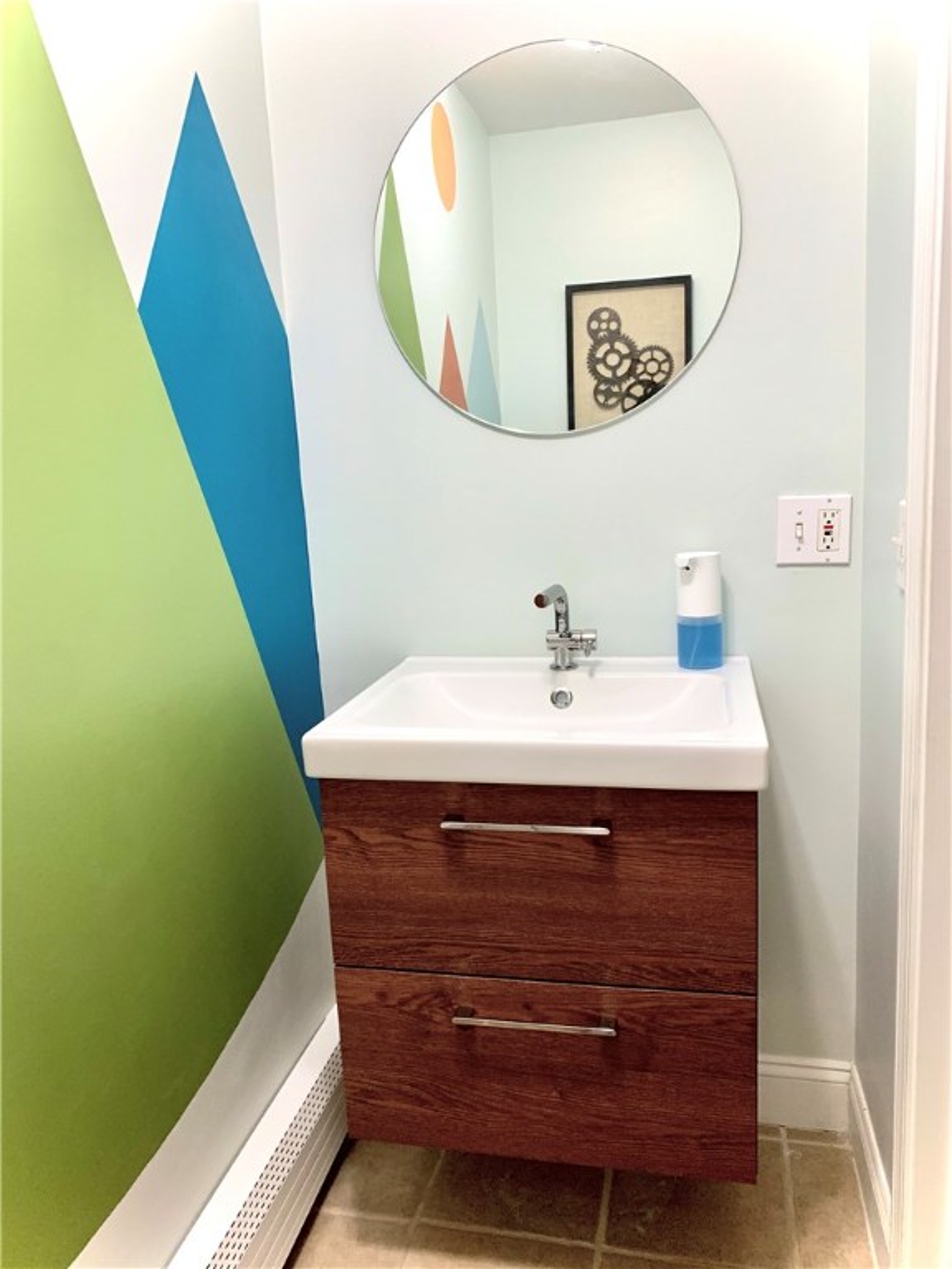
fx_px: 953
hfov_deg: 53.1
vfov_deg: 67.3
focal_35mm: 26
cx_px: 476
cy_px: 634
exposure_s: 1/60
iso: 125
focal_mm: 4.25
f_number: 1.8
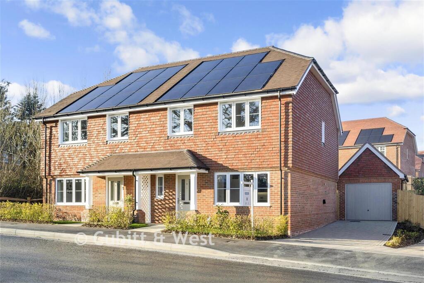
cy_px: 142
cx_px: 212
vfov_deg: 40.5
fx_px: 383
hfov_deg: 58.0
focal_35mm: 32
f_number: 14
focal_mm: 32.5
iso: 320
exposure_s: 1/80
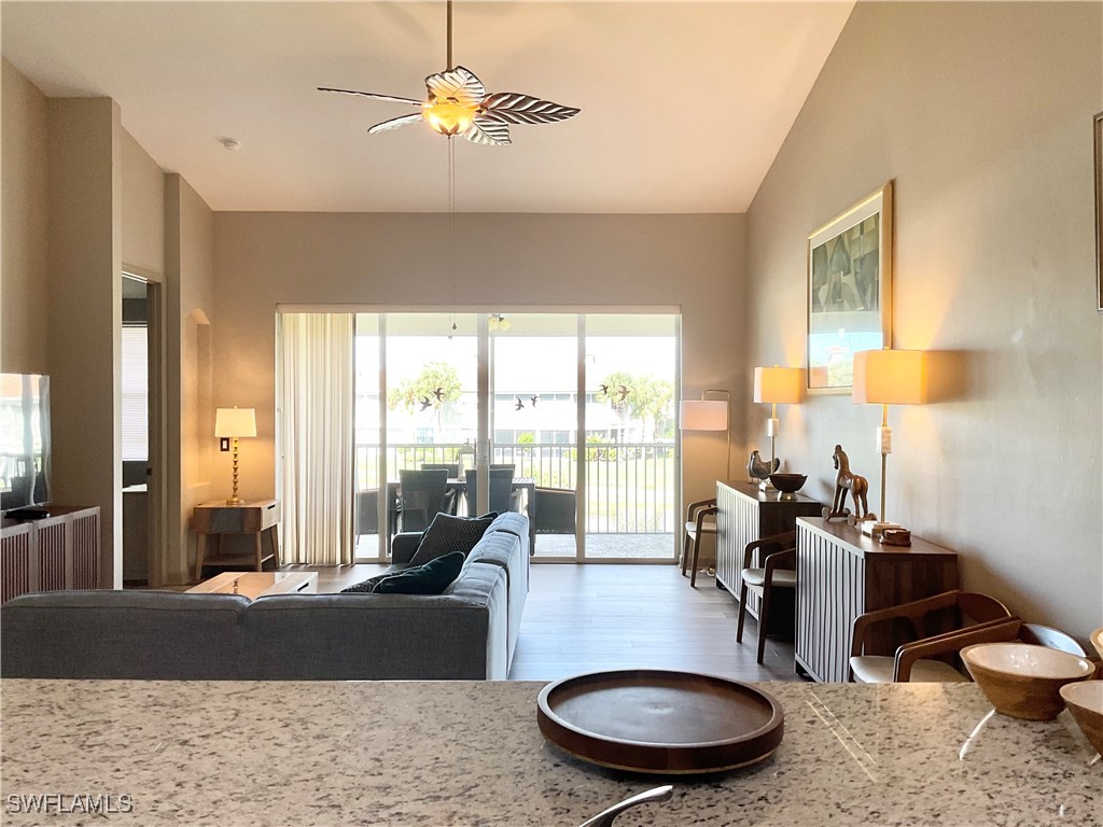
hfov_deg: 61.7
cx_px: 552
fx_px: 924
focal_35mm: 29
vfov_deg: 48.2
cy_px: 414
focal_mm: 3
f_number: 1.8
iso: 50
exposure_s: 1/120
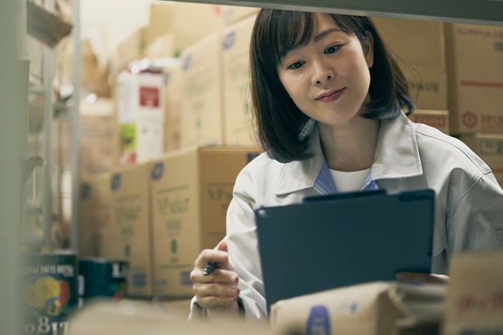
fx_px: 1174
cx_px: 258
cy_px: 169
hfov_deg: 24.2
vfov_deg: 16.3
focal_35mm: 84
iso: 1600
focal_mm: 77
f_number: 2.8
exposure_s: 1/160
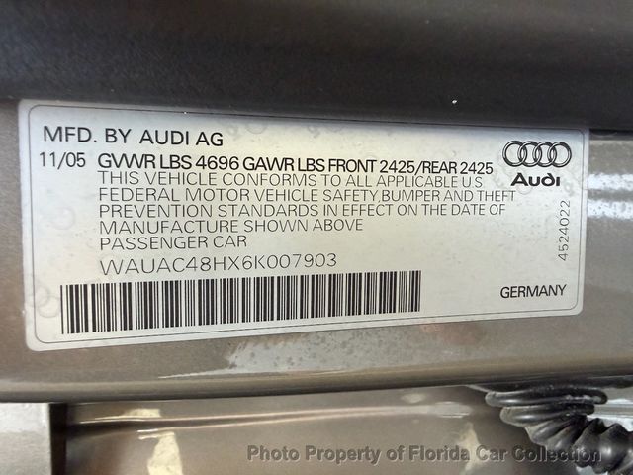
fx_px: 457
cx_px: 316
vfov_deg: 54.9
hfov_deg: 69.4
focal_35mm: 25
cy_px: 238
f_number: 2.2
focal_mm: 2.22
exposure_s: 1/113
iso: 320
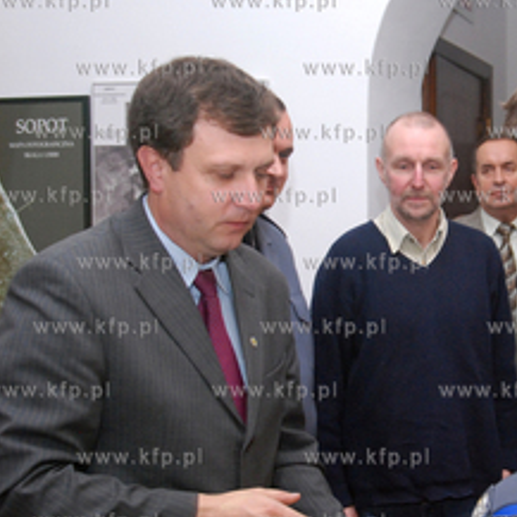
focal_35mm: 66
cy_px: 295
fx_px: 1115
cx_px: 450
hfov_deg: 25.4
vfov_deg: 26.1
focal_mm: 28
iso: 1000
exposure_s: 1/60
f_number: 5.6
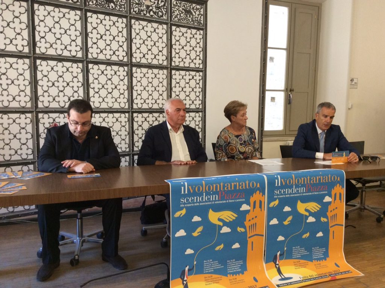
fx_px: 355
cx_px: 192
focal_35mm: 32
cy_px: 144
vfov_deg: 44.1
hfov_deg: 56.9
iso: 125
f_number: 2.4
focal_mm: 3.3
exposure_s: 1/25
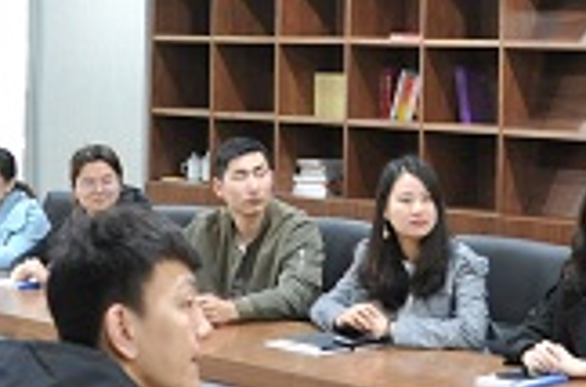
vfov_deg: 13.3
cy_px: -7
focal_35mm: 101
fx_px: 1639
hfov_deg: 20.2
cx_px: 391
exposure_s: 1/30
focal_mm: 24
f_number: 4
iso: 2000
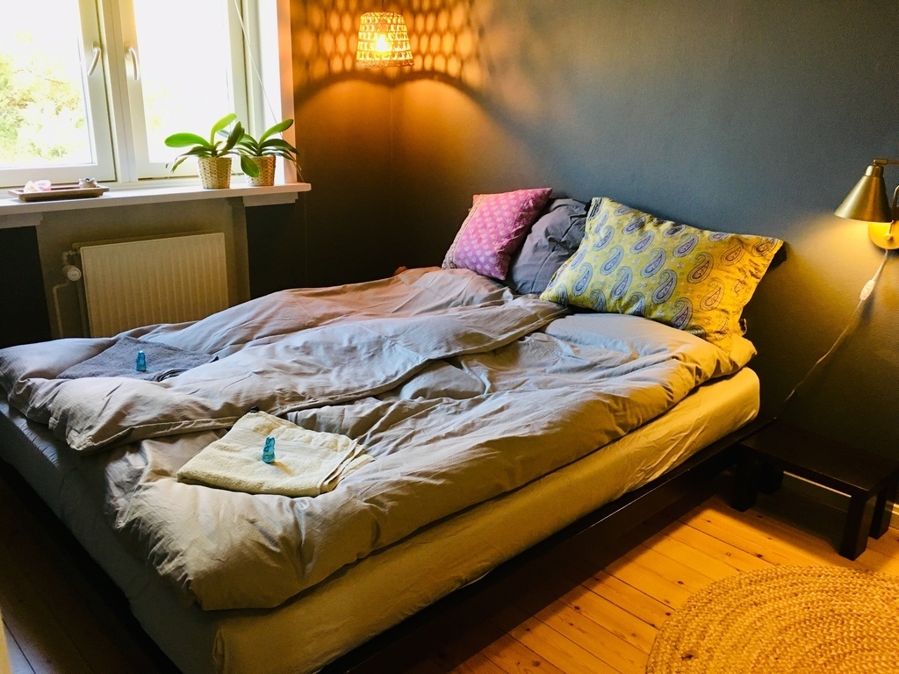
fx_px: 753
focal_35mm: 29
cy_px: 337
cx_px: 450
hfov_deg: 61.7
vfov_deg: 48.2
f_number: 2.2
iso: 200
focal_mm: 4.15
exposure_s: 1/33
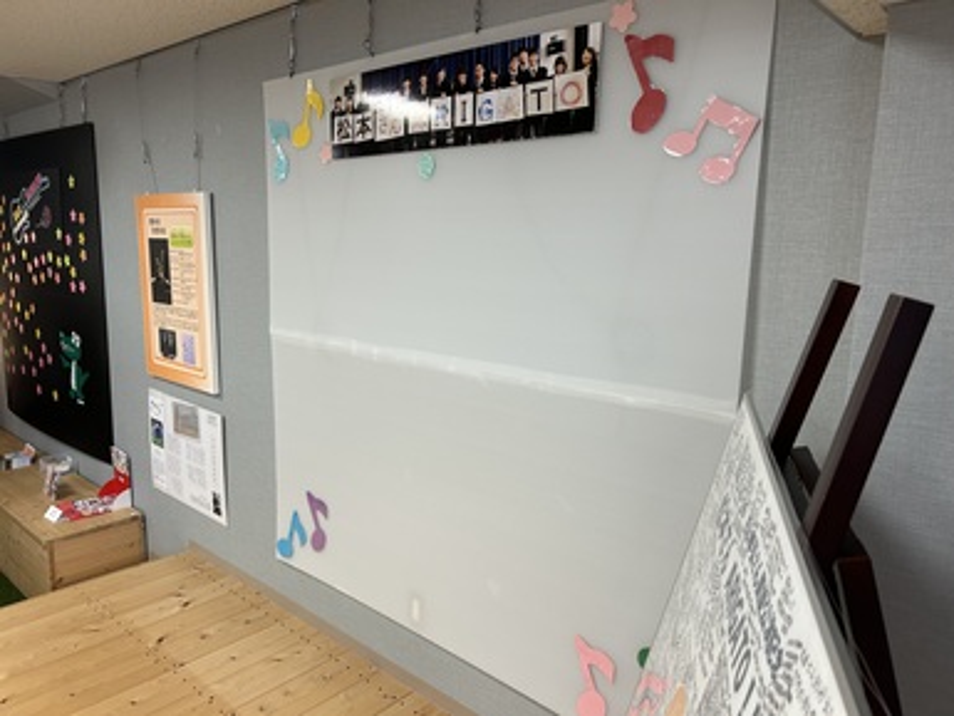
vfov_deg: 53.1
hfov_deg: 67.3
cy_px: 358
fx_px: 717
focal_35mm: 26
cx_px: 477
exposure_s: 1/120
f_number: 1.5
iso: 80
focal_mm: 5.7
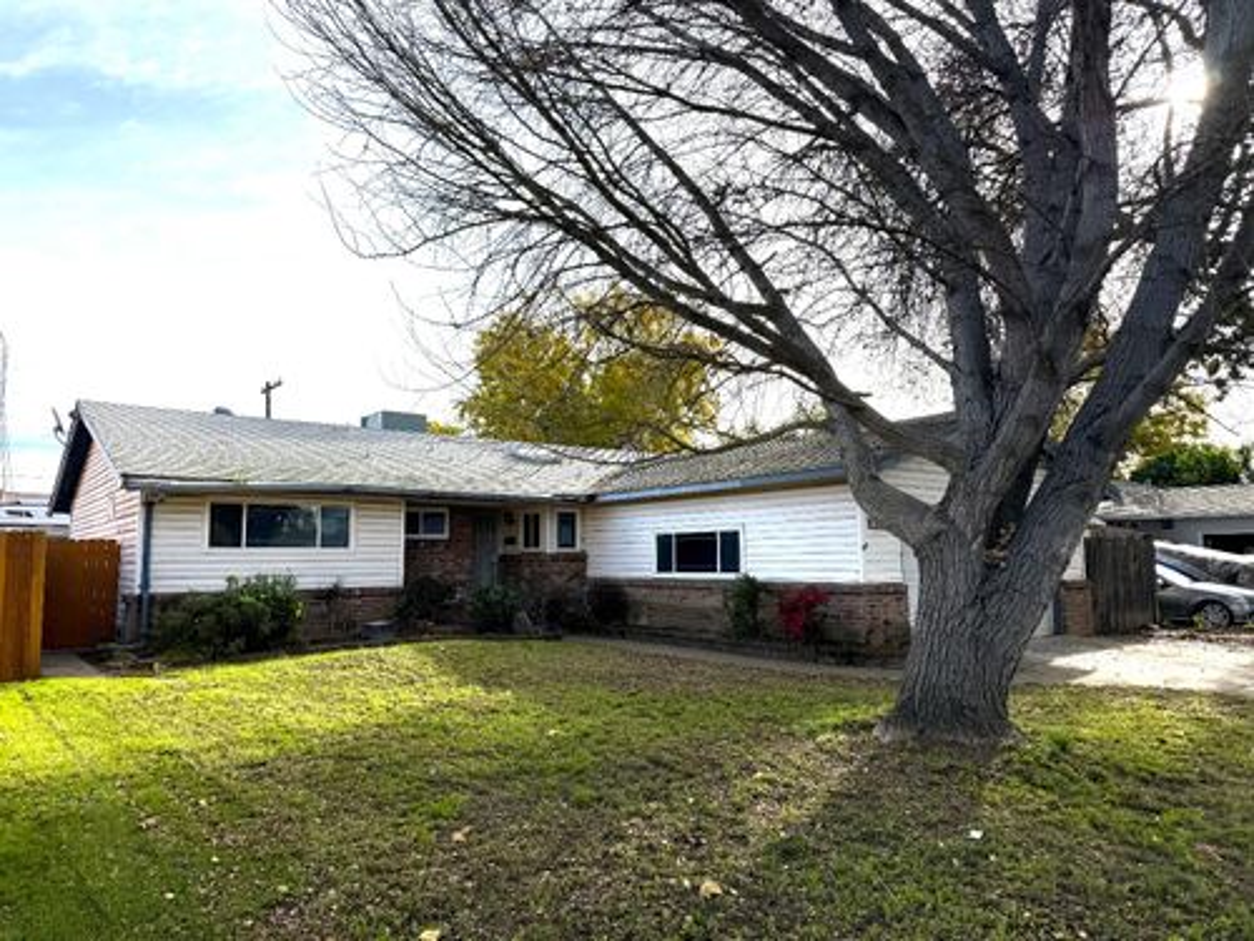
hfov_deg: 71.6
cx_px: 627
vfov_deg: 56.8
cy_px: 470
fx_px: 869
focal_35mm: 24
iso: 80
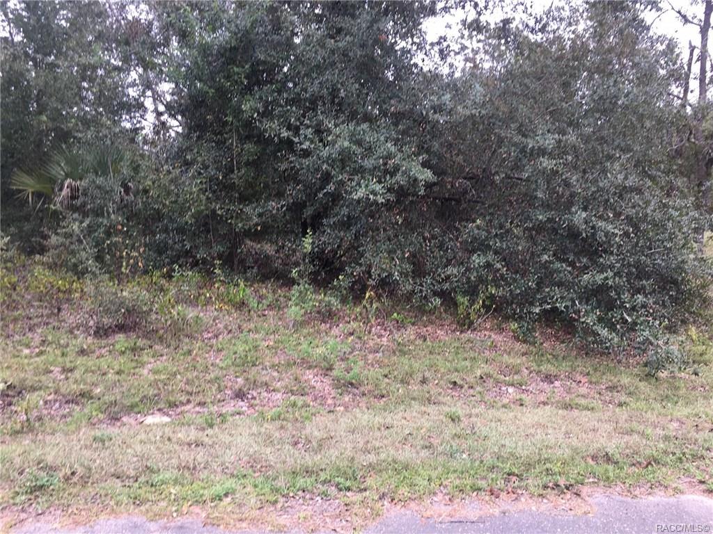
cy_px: 267
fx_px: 597
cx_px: 356
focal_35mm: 29
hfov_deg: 61.7
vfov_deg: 48.2
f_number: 2.2
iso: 25
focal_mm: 4.15
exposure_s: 1/60
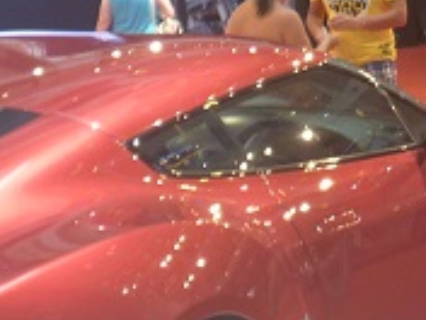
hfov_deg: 14.8
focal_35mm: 127
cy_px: 112
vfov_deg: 11.7
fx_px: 1563
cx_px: 566
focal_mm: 6.3
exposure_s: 1/30
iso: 125
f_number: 3.5
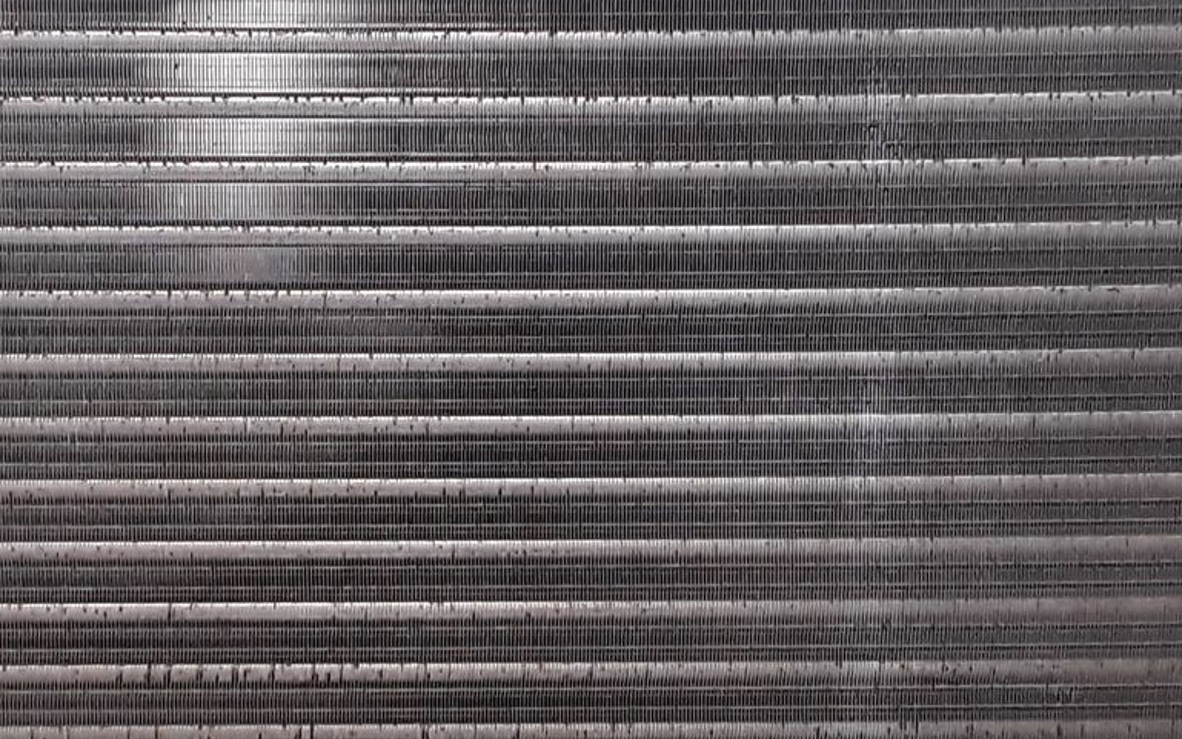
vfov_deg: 16.5
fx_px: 2545
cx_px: 301
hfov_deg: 25.8
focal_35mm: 79
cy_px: 452
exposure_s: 1/107
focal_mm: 2.91
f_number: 1.9
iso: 100
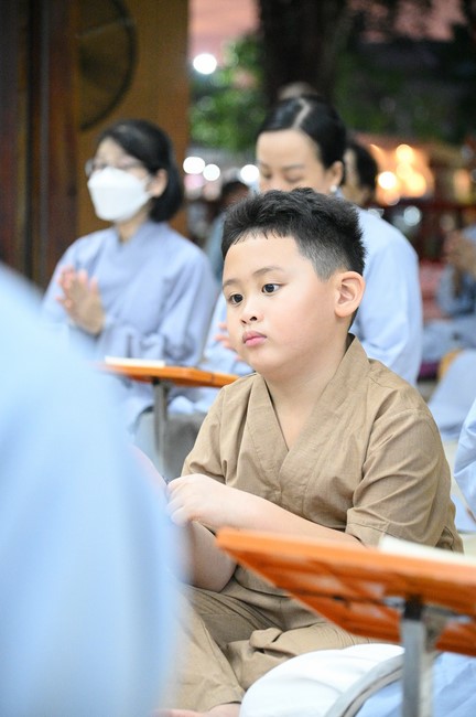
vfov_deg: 20.8
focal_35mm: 98
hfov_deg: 13.9
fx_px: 1948
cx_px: 238
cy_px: 358
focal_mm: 98
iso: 20000
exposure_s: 1/200
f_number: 4.5
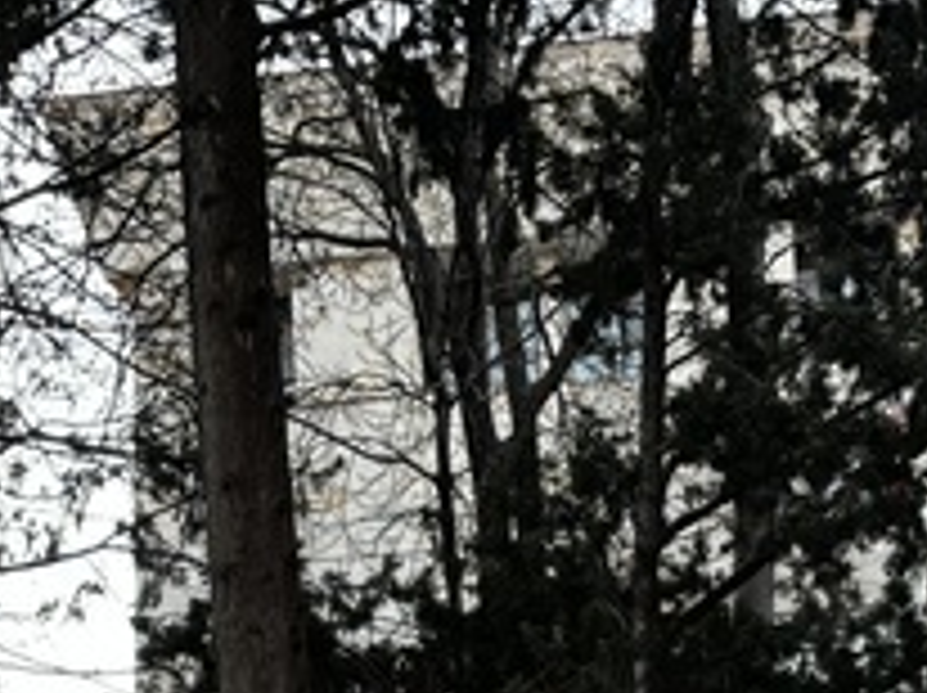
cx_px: 346
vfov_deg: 13.7
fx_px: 2702
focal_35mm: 101
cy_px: 1035
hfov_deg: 19.4
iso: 125
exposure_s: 1/104
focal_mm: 5.96
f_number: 1.6
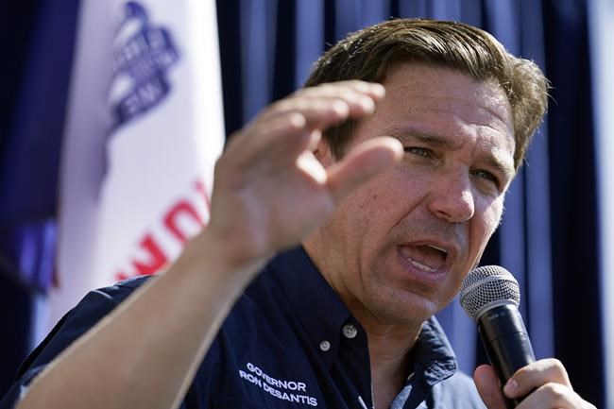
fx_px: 3410
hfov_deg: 10.3
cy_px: 204
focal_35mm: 200
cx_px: 307
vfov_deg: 6.9
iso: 200
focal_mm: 200
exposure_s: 1/2000
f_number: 3.2
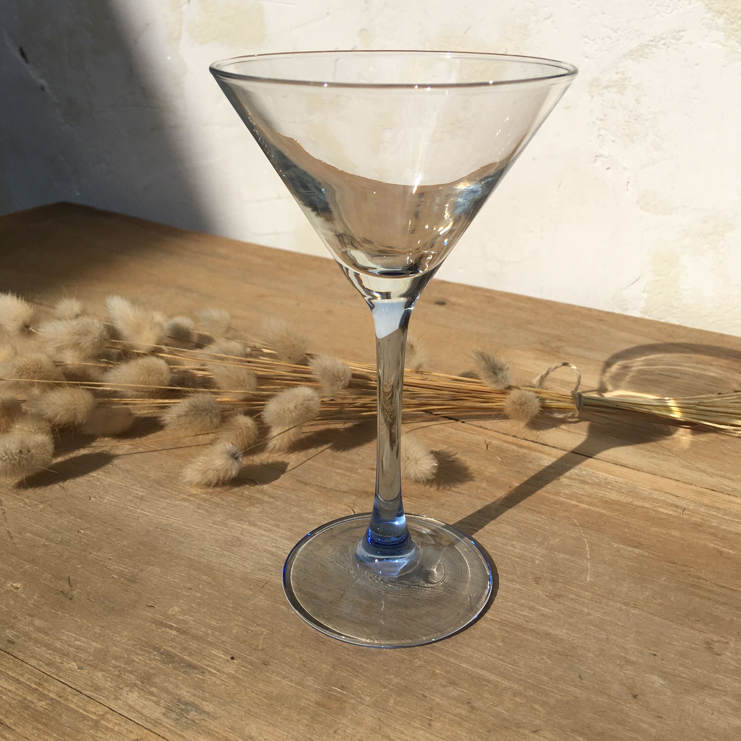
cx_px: 376
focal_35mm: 35
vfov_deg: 47.2
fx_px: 848
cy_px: 348
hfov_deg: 47.2
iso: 25
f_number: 2.2
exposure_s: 1/3846
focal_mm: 4.15
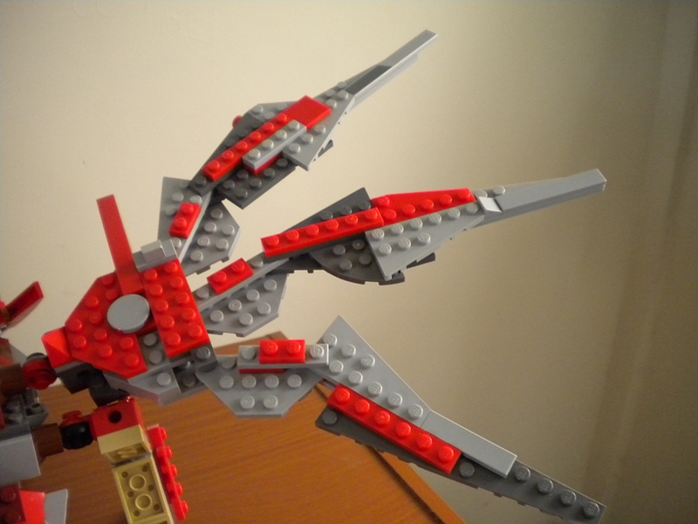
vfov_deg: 40.7
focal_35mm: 35
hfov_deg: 52.6
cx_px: 349
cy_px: 262
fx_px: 706
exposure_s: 1/10.3
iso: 400
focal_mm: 6.3
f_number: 3.1
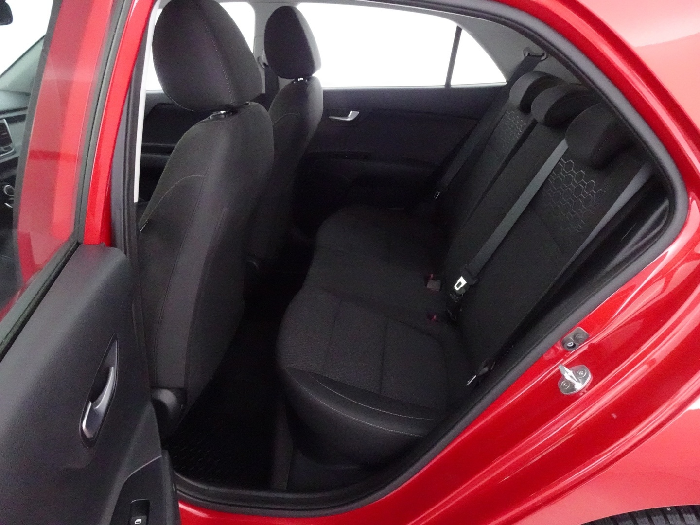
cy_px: 262
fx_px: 485
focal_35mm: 24
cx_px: 350
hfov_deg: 71.6
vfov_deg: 56.8
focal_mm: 4.25
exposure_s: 1/30
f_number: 3.5
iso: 3200
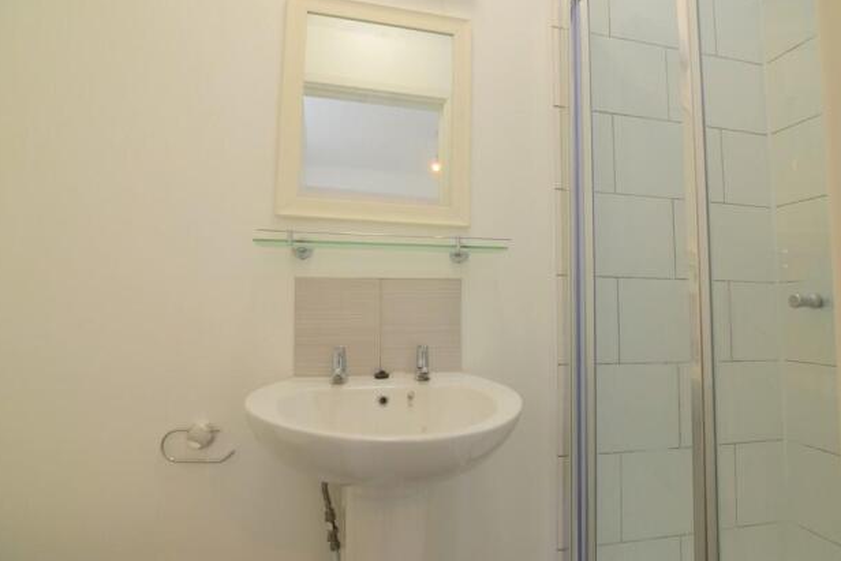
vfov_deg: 68.8
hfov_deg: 91.4
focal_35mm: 18
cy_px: 270
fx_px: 410
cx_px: 438
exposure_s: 1/80
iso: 400
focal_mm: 11
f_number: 4.5
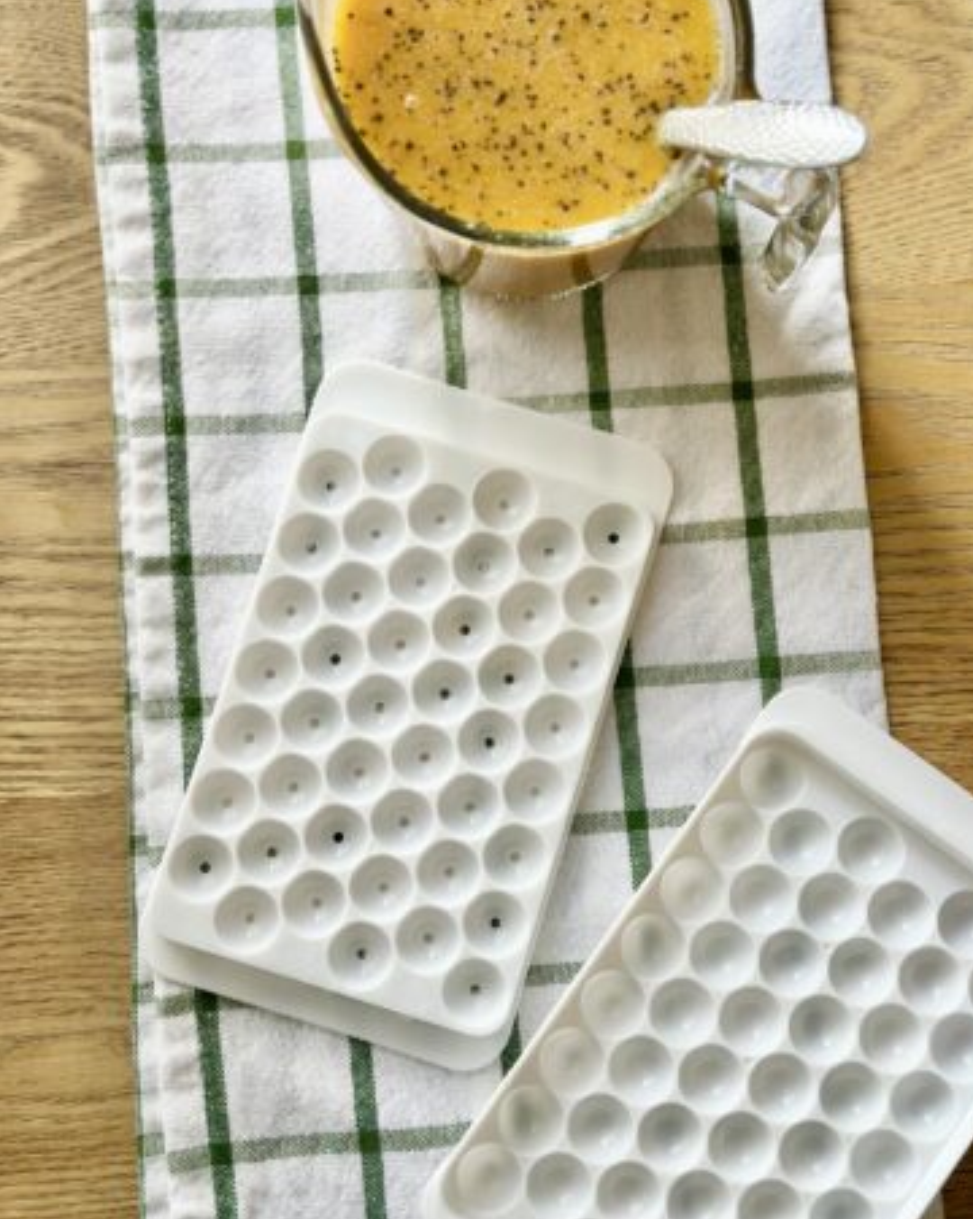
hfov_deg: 29.1
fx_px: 1874
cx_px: 480
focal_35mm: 52
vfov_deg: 36.0
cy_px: 576
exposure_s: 1/144
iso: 64
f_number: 1.78
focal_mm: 6.86
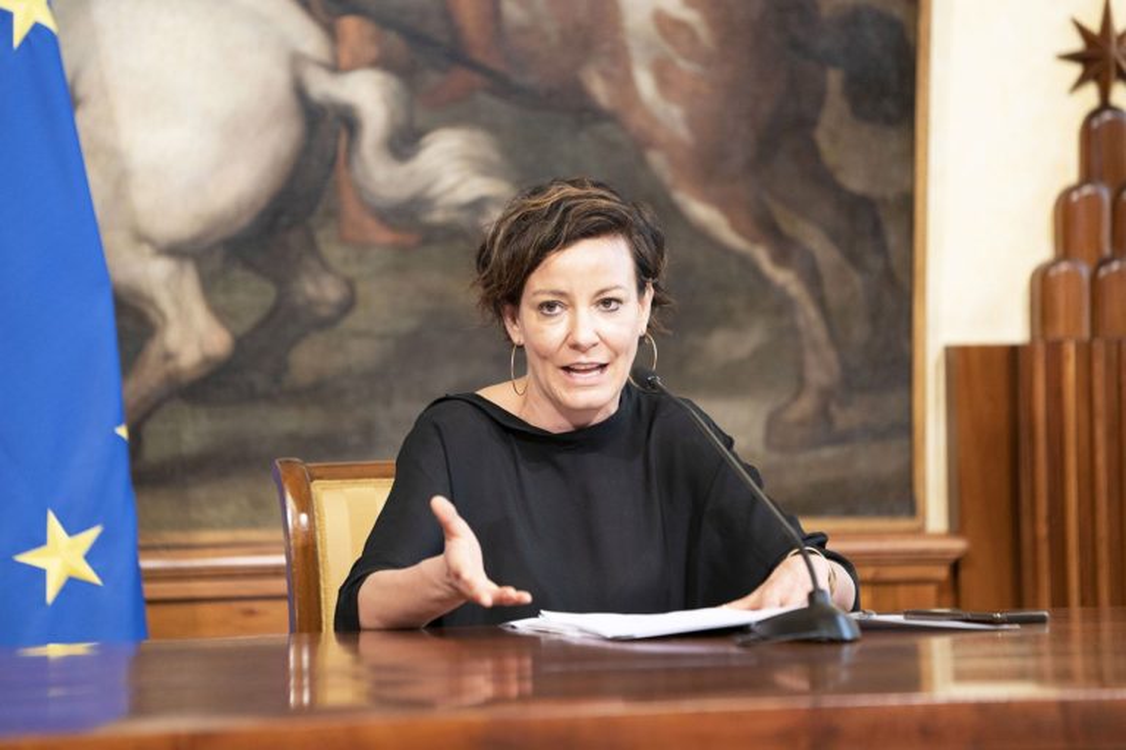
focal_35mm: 200
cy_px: 375
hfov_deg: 10.3
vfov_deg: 6.9
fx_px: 6255
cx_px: 563
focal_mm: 200
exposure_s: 1/250
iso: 2000
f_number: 2.8
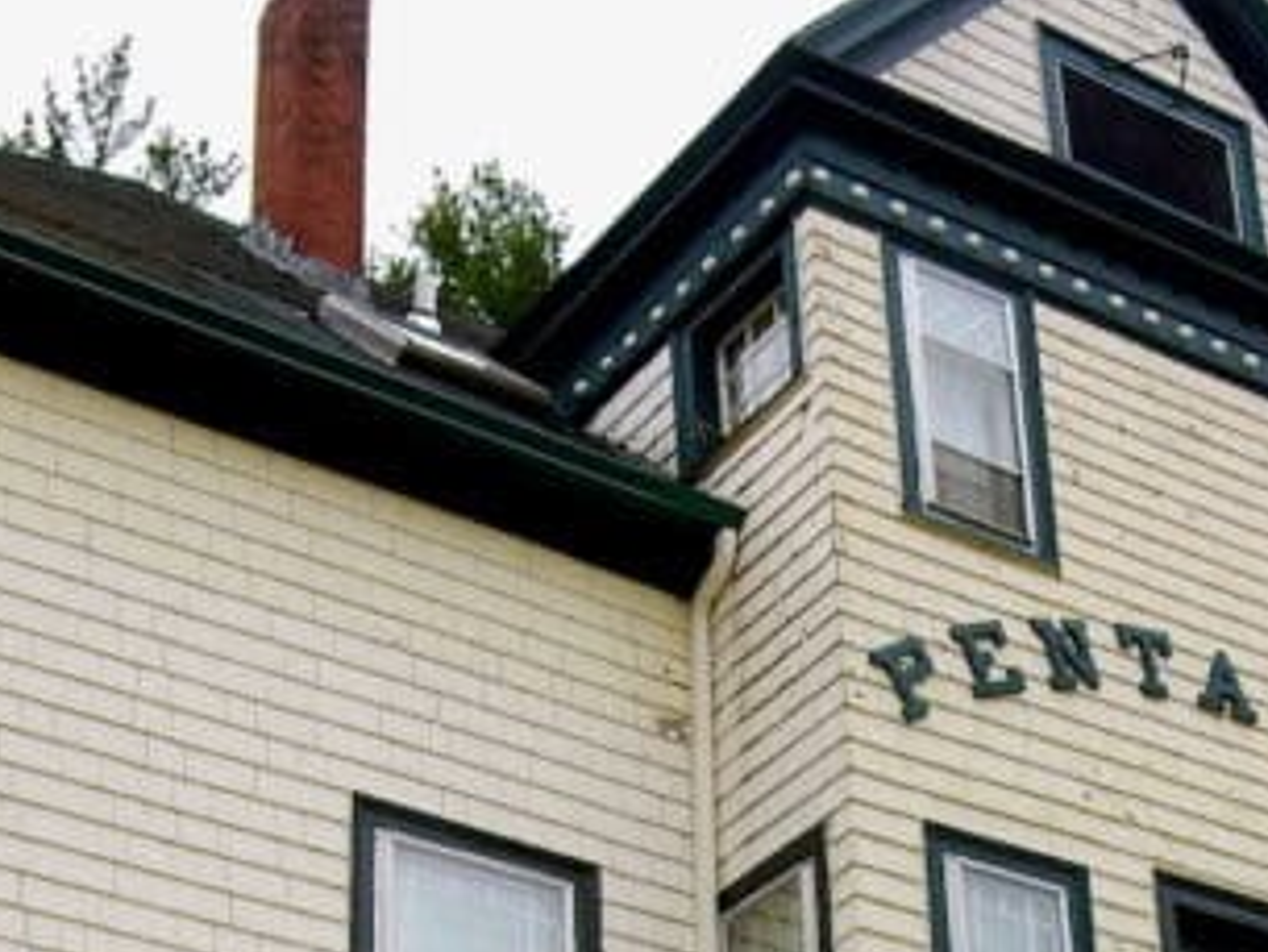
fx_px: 3078
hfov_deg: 23.3
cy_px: 1056
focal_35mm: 84
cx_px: 640
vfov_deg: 17.0
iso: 125
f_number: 3.7
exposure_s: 1/800
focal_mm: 4.5
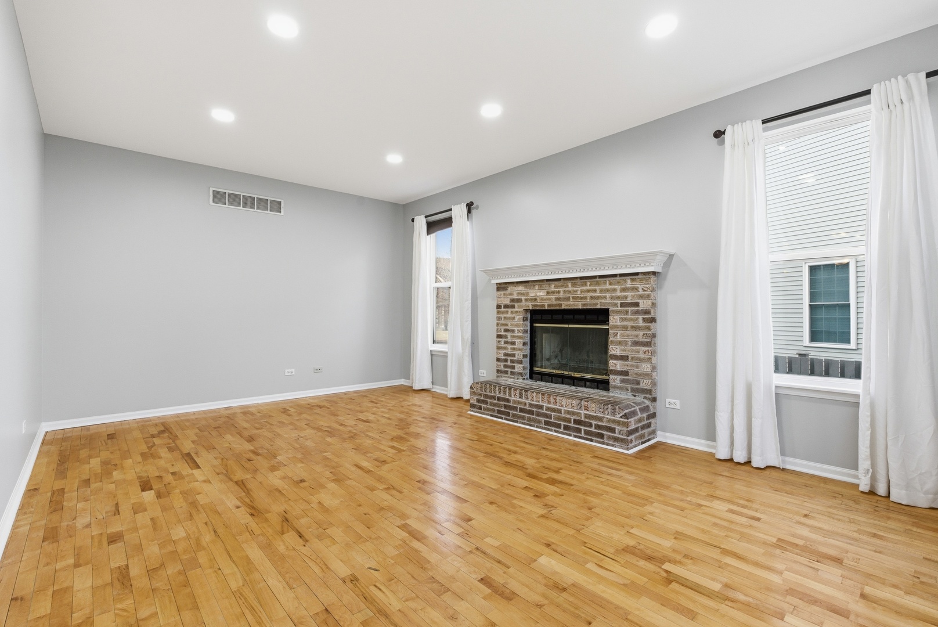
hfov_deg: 96.7
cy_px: 314
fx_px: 417
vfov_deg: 73.8
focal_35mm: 16
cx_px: 469
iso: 640
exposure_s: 1/50
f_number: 8
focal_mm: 16
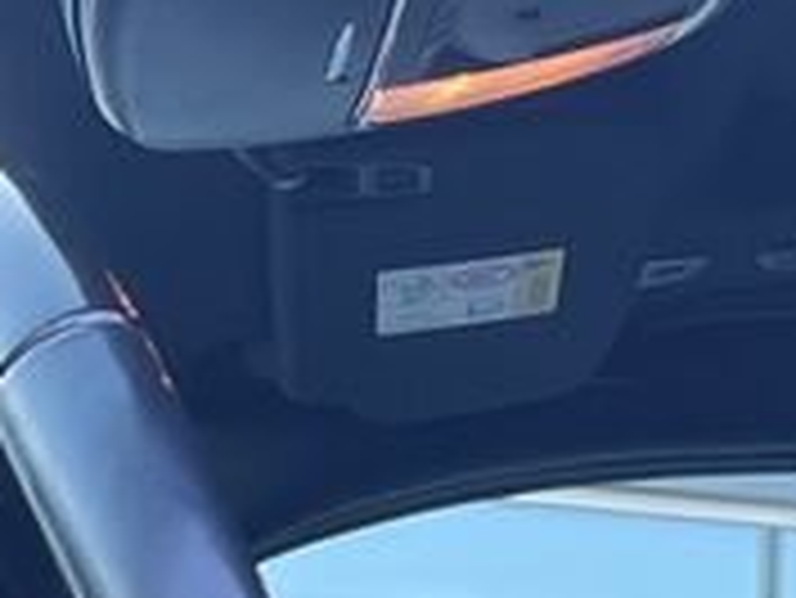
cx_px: 756
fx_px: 3452
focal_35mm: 150
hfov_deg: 13.0
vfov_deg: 8.5
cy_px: 1709
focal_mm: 5.1
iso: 125
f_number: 1.6
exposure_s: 1/112
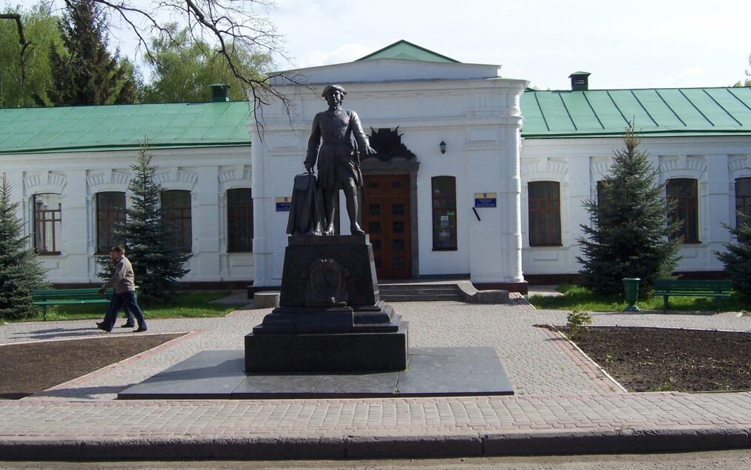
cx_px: 373
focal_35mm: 47
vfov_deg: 27.4
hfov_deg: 42.6
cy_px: 201
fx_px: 962
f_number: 5.6
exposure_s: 1/350
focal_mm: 7.3
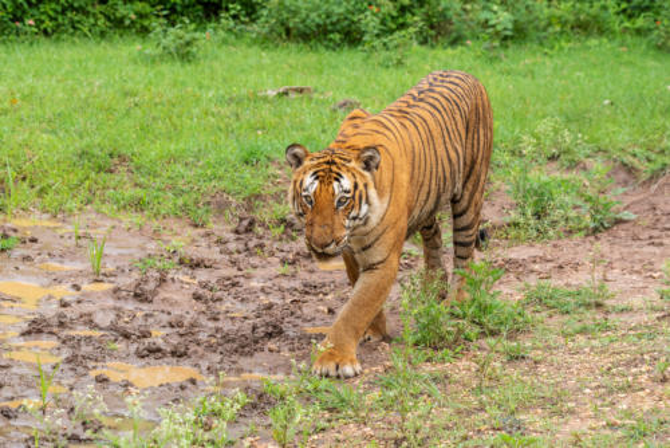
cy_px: 224
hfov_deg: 13.7
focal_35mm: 150
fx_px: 2793
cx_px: 335
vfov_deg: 9.2
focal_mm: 150
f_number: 8
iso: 800
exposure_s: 1/400
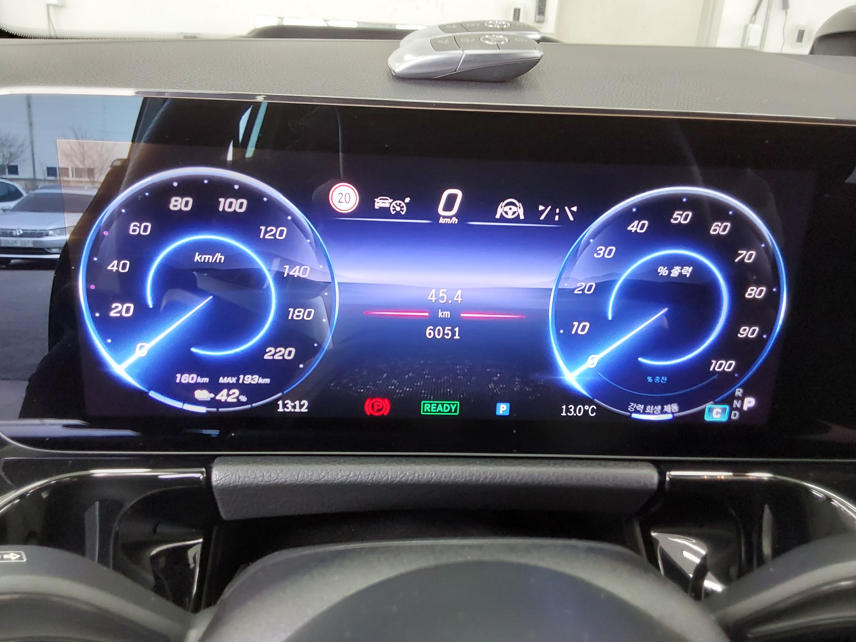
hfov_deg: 63.4
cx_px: 428
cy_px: 321
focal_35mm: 28
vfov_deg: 49.7
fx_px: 692
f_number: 1.9
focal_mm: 2.91
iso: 250
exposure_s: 1/60
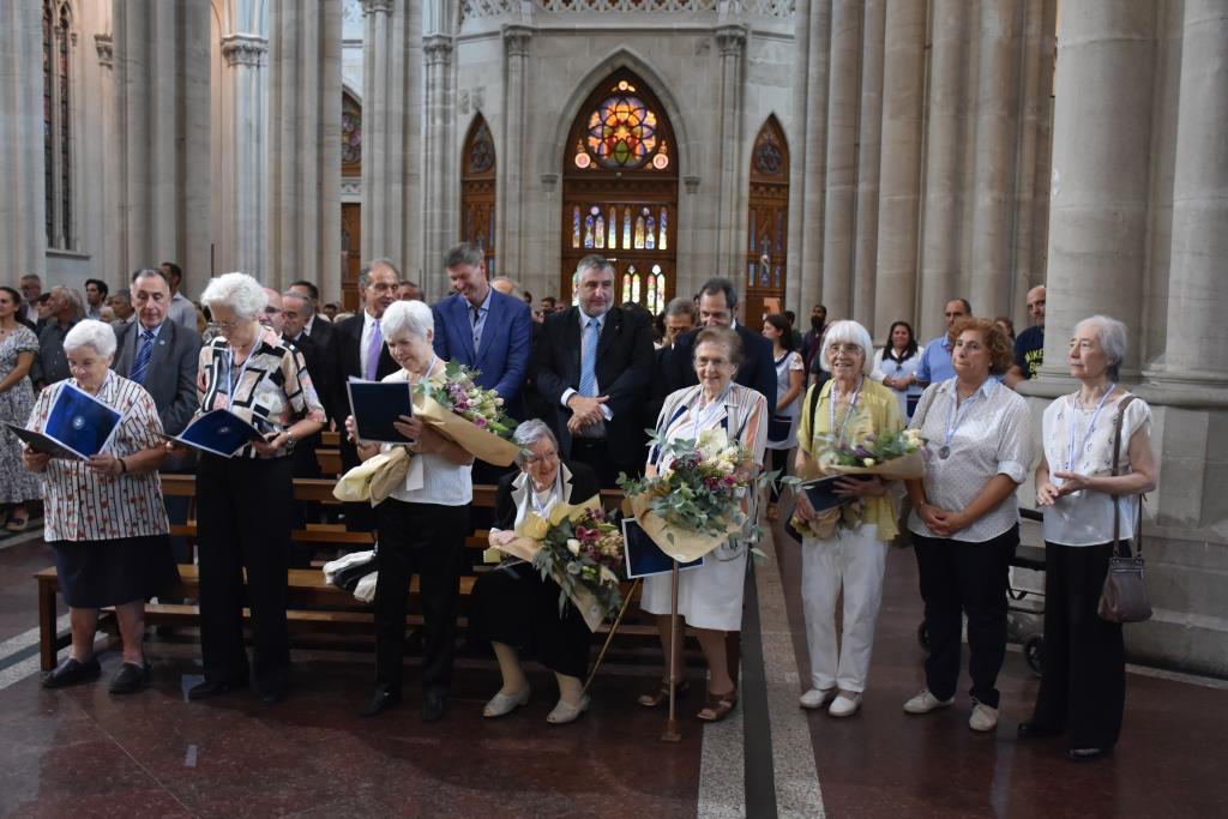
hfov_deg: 55.1
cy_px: 410
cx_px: 614
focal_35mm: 34
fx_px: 1177
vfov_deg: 38.4
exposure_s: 1/15
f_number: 3.8
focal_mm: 23
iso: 1250
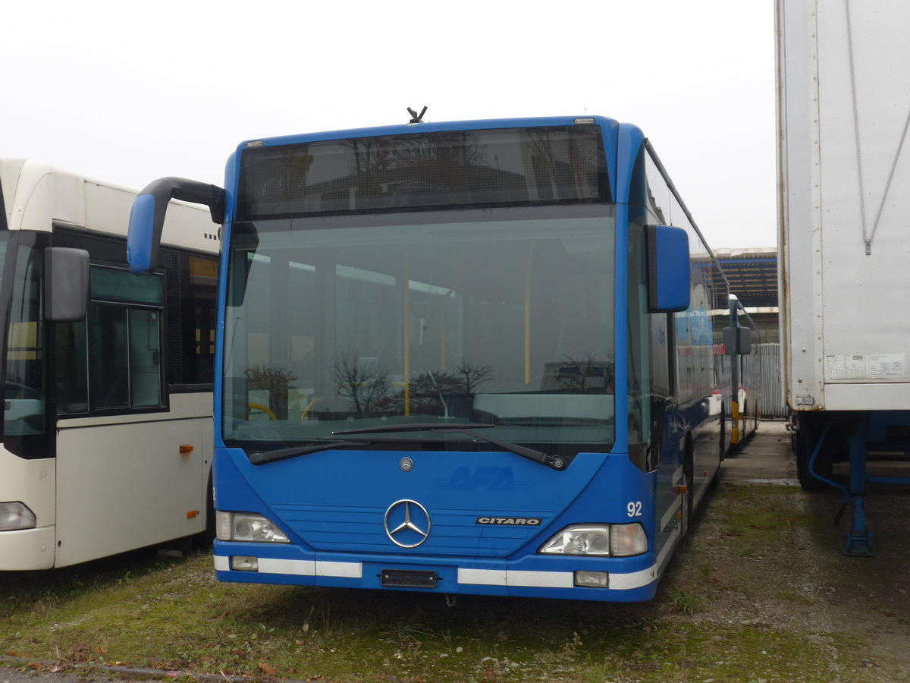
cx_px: 455
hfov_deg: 42.9
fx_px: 1157
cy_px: 342
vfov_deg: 32.9
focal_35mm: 44
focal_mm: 9
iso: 80
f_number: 2.8
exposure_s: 1/250
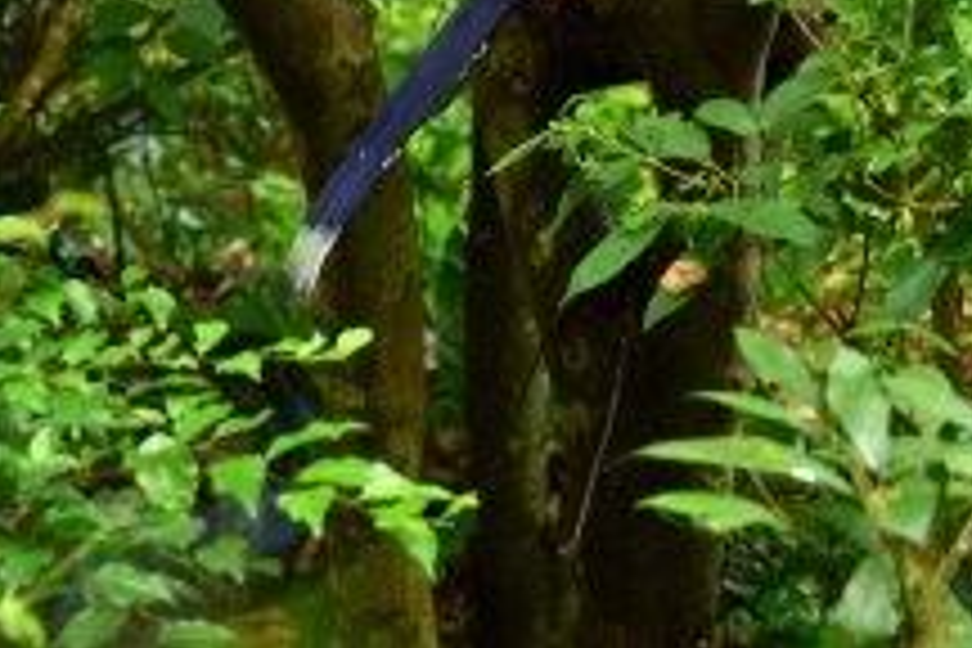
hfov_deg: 7.2
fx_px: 7694
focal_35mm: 285
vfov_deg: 4.8
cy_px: -117
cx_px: 783
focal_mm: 120
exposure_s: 1/100
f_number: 5.6
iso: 100
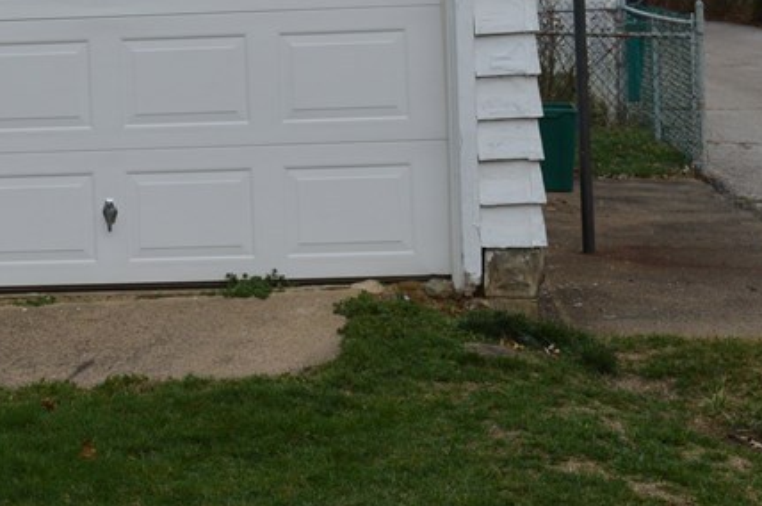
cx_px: 182
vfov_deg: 13.4
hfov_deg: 20.5
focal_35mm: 99
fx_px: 2092
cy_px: -102
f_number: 6.3
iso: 400
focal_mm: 26
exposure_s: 1/1600
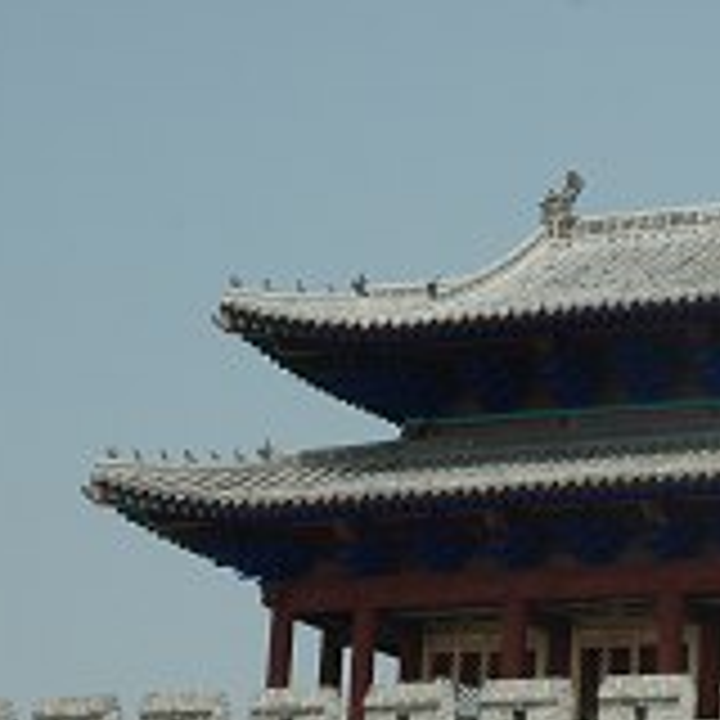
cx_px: 842
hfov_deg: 10.8
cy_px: 580
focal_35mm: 159
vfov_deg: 11.0
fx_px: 3742
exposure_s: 1/400
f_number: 10
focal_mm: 40
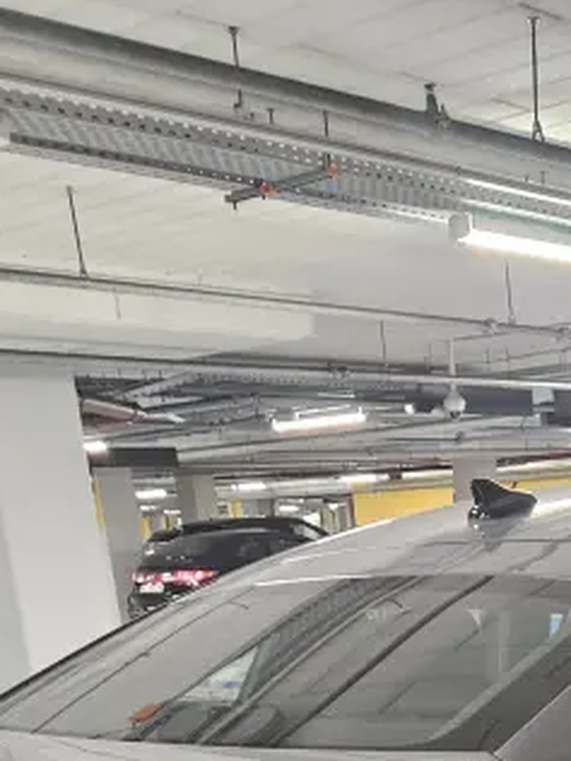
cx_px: 569
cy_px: 1025
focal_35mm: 62
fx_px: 1364
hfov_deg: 22.7
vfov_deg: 26.0
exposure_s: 1/33.3
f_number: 1.8
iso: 500
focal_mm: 5.4
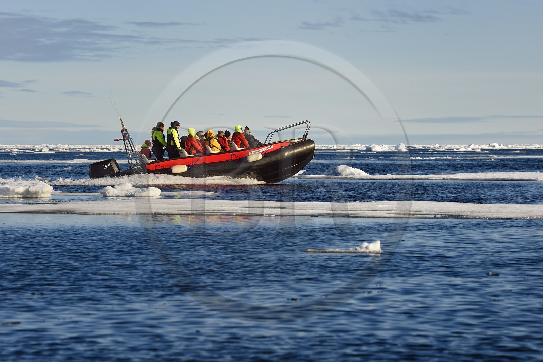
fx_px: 3016
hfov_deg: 10.3
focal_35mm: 200
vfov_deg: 6.9
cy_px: 181
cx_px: 272
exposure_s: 1/640
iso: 200
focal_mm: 200
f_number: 9
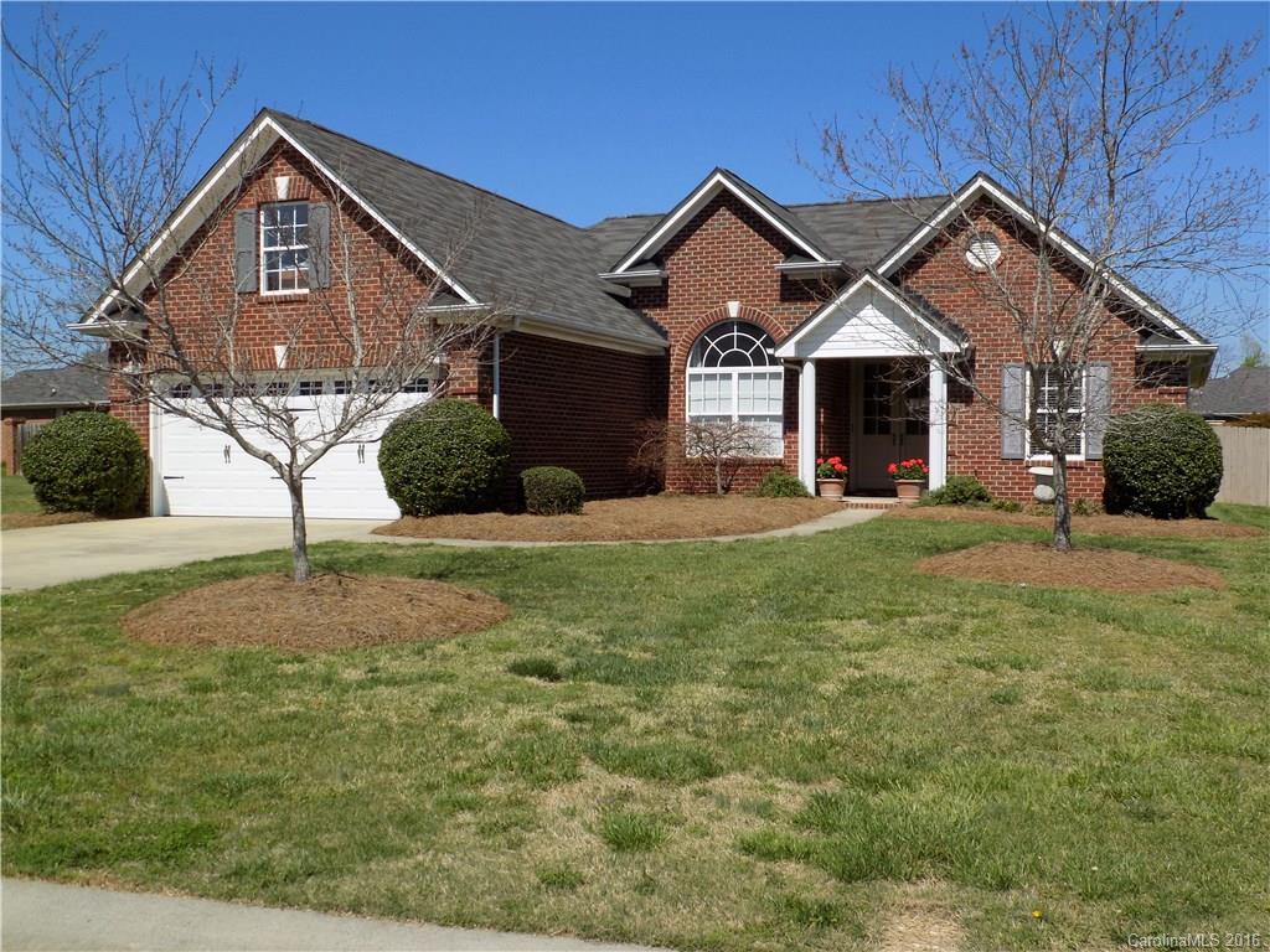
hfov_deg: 54.0
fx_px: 1247
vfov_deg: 41.8
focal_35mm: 34
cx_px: 635
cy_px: 476
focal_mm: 6.1
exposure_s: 1/1250
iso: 80
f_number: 3.4
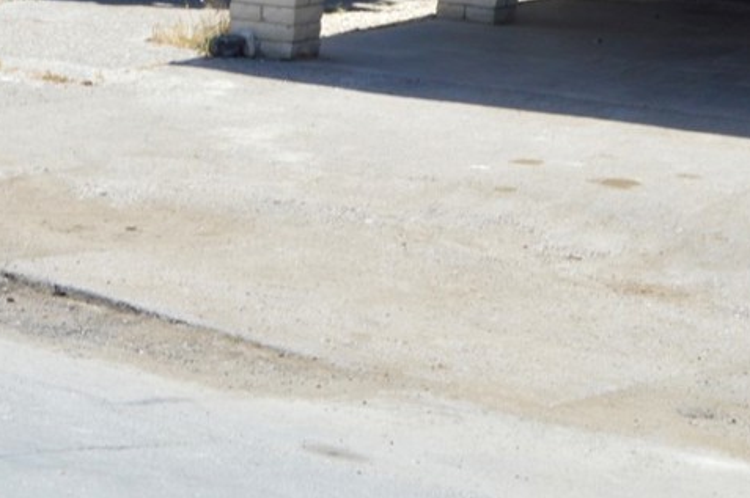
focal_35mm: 177
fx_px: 3685
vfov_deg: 7.7
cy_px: 79
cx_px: -8
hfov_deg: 11.5
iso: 500
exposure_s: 1/100
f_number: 20
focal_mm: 55
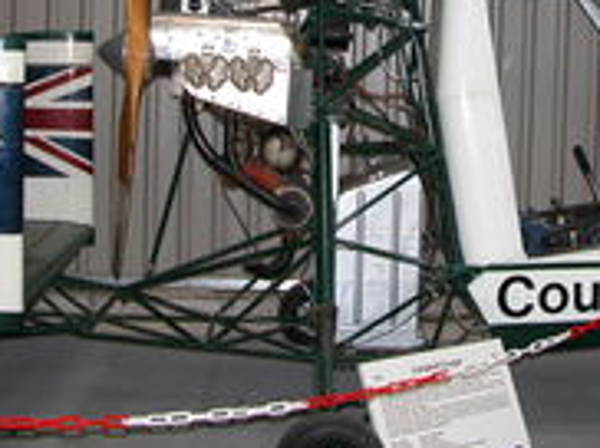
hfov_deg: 25.3
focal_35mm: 77
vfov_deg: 18.8
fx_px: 1333
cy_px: 63
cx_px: 386
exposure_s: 1/60
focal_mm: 8.9
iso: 200
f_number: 2.8
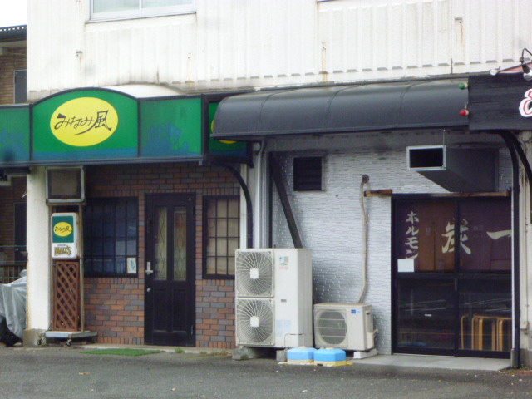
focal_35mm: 120
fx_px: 1844
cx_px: 266
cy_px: 200
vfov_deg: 12.3
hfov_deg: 16.4
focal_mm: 21.3
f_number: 5.8
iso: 400
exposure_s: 1/50
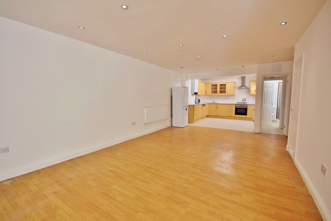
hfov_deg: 100.4
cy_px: 110
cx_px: 166
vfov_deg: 77.4
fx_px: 138
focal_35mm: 15
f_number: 5.6
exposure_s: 1/125
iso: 400
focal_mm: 10
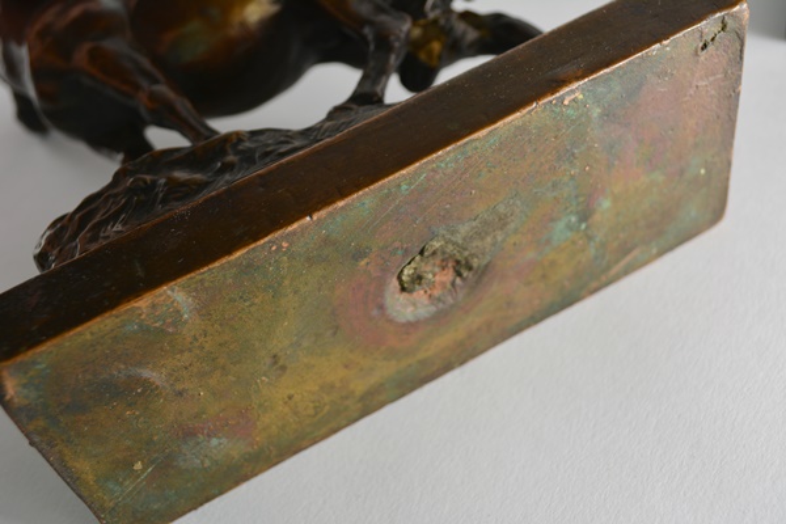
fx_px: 982
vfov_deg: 29.9
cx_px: 393
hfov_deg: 43.6
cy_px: 262
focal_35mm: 45
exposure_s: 1/125
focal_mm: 30
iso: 220
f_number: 5.6
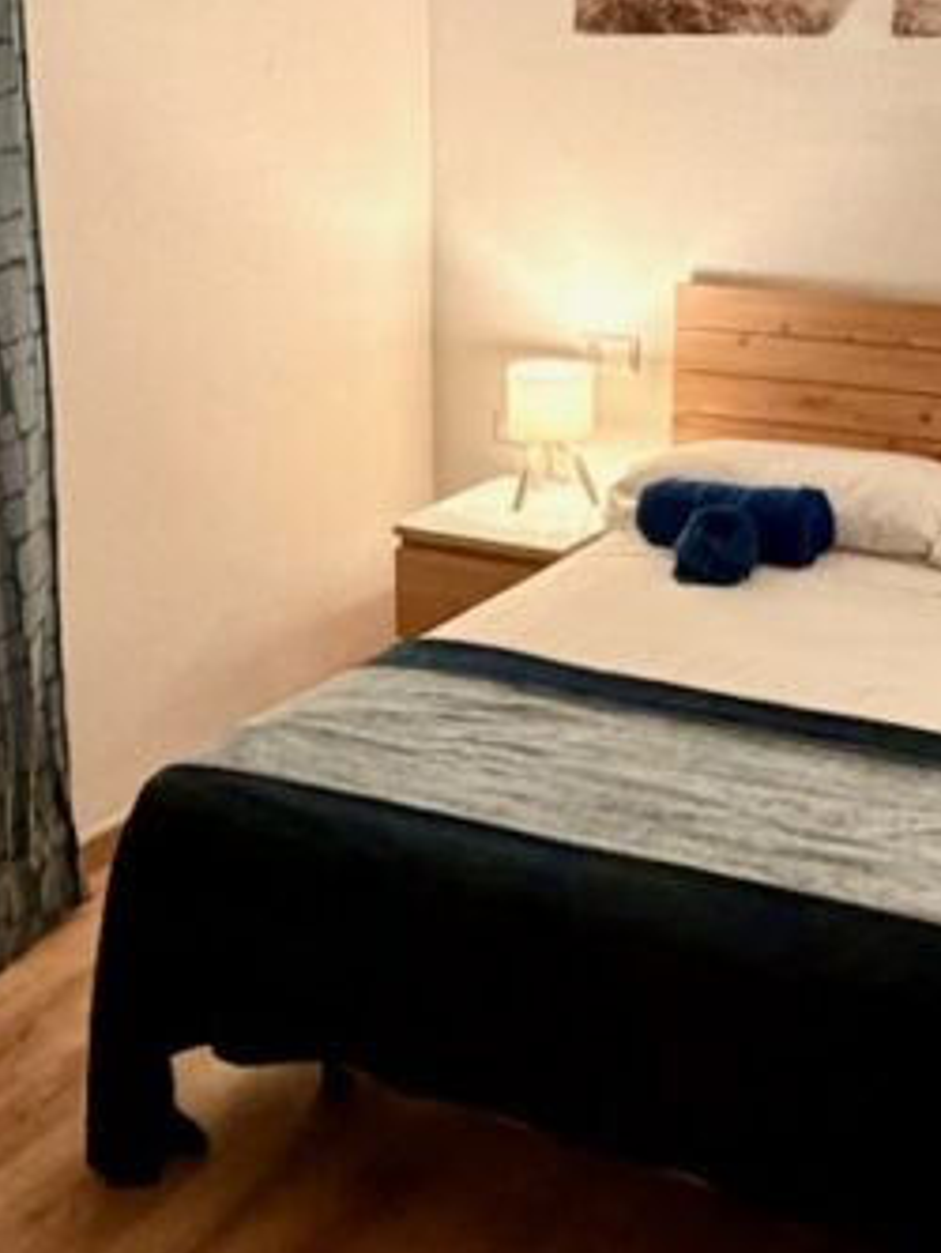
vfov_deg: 42.0
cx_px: 798
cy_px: 260
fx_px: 1558
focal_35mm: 43
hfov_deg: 32.4
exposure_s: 1/50
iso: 800
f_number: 2.2
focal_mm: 2.22
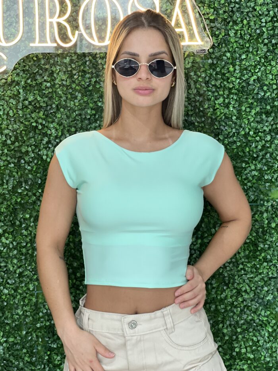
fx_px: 824
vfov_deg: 25.3
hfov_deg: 19.1
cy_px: 186
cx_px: 139
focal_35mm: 77
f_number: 2.8
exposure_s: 1/120
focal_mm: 9
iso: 160
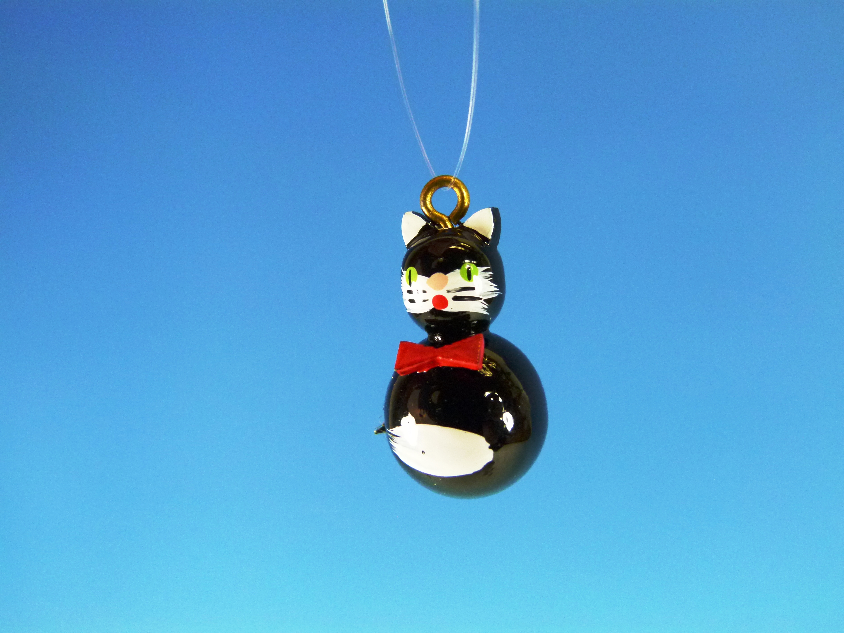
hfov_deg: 51.4
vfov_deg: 39.7
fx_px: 878
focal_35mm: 36
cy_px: 316
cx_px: 422
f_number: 3.6
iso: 400
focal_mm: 6.5
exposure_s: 1/320
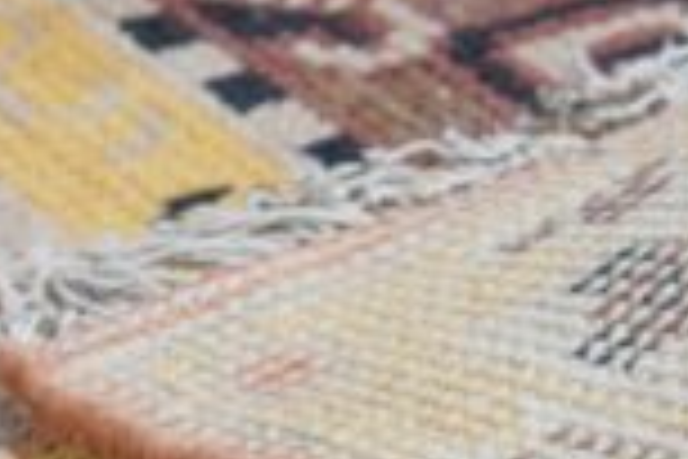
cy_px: 572
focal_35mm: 177
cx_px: 445
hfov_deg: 11.6
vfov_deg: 7.7
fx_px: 3382
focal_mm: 30
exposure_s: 1/250
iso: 500
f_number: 4.5
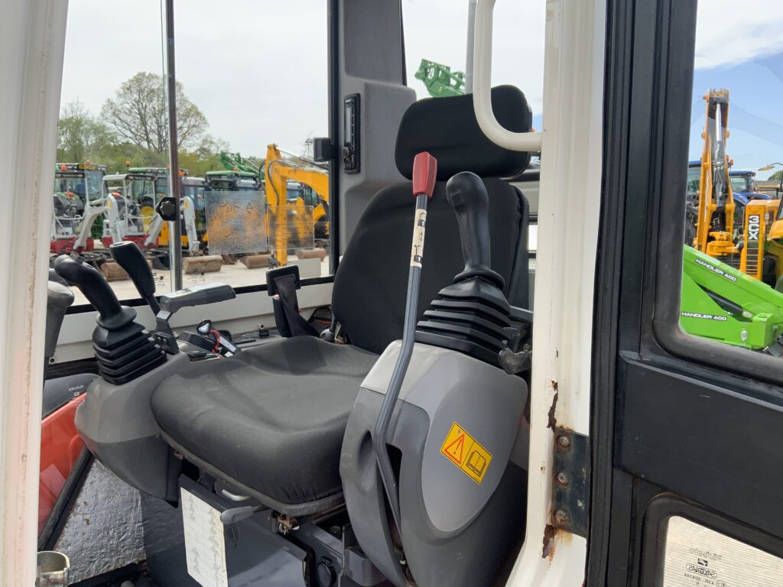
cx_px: 392
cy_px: 294
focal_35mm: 29
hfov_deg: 61.7
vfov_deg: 48.2
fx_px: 656
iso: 16
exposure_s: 1/683
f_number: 1.8
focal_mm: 3
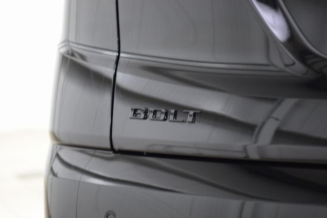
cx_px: 164
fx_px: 954
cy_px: 109
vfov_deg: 13.0
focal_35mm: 105
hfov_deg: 19.5
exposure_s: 1/40
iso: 1600
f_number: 2.8
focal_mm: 70
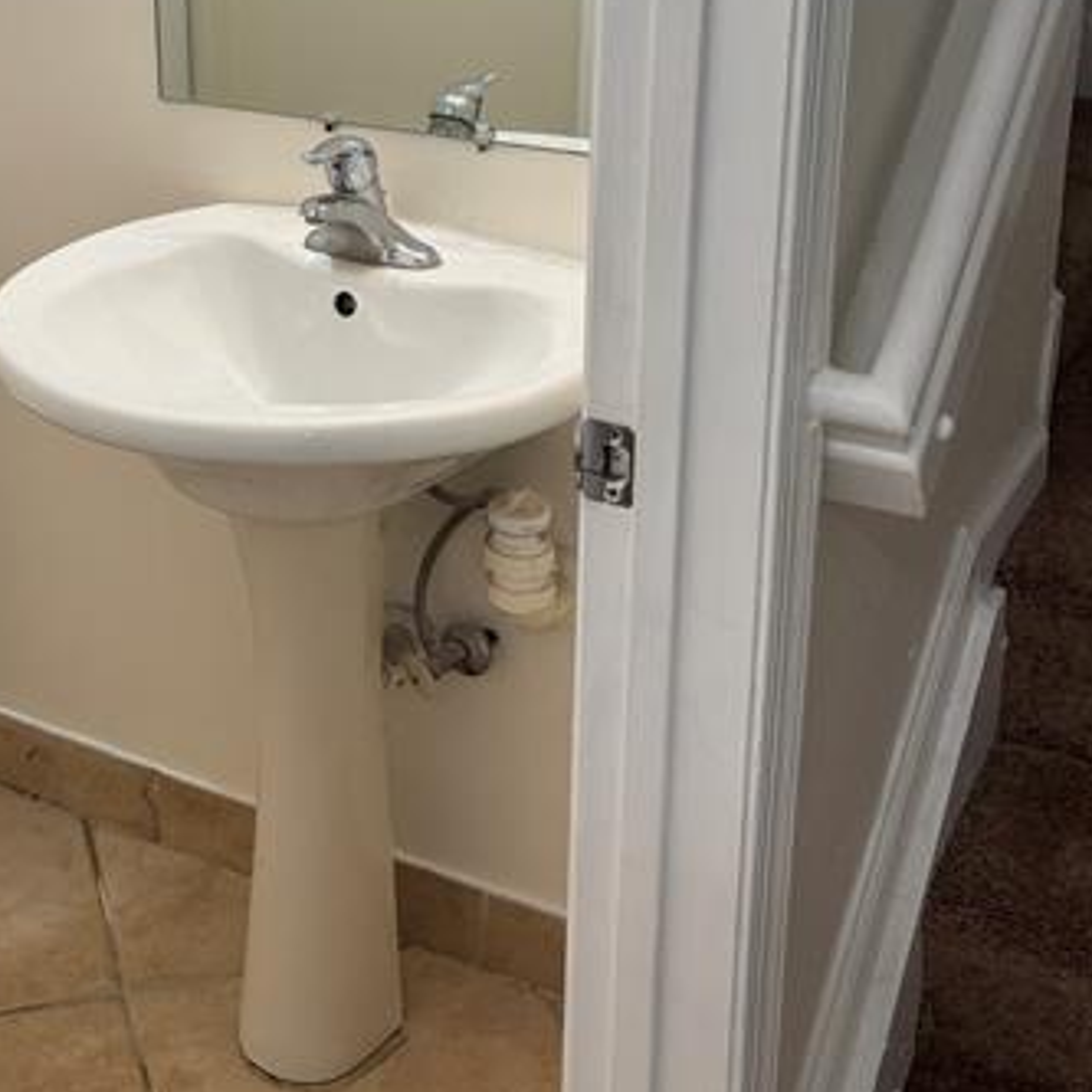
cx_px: 279
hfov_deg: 31.6
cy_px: 216
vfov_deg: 31.4
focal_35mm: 53
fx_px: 1892
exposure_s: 1/120
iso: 100
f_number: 1.6
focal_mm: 5.96
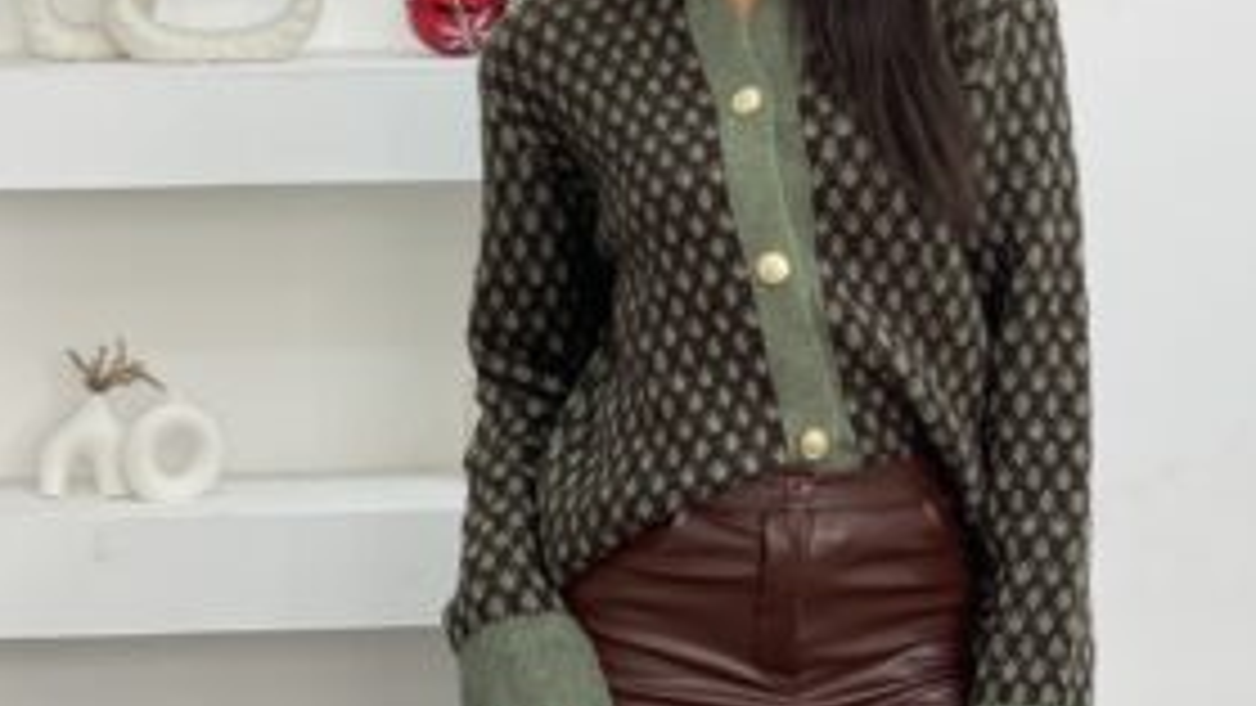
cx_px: 783
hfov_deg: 17.5
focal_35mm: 122
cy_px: 4
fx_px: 4063
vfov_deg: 9.9
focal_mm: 6
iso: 50
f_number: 2
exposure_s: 1/122
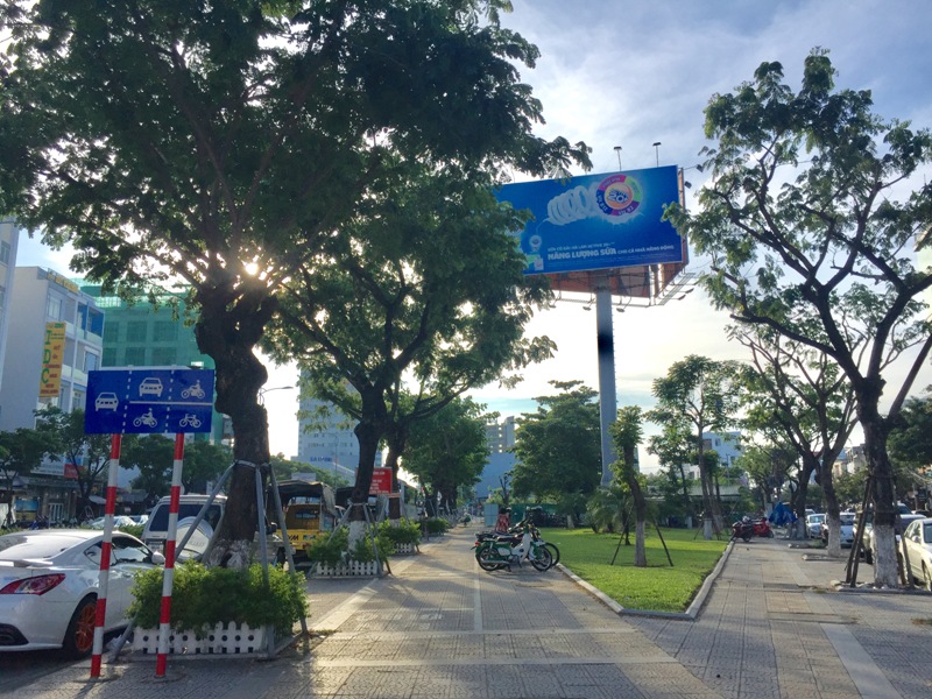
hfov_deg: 61.7
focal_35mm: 29
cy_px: 350
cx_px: 466
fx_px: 781
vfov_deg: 48.2
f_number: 2.2
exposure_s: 1/1412
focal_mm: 4.15
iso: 32
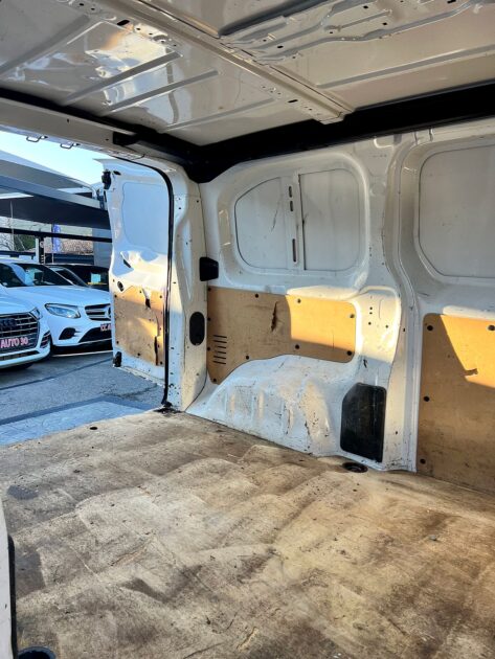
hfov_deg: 53.1
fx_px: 495
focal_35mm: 26
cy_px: 330
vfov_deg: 67.3
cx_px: 248
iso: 50
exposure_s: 1/333
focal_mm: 5.7
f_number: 1.5
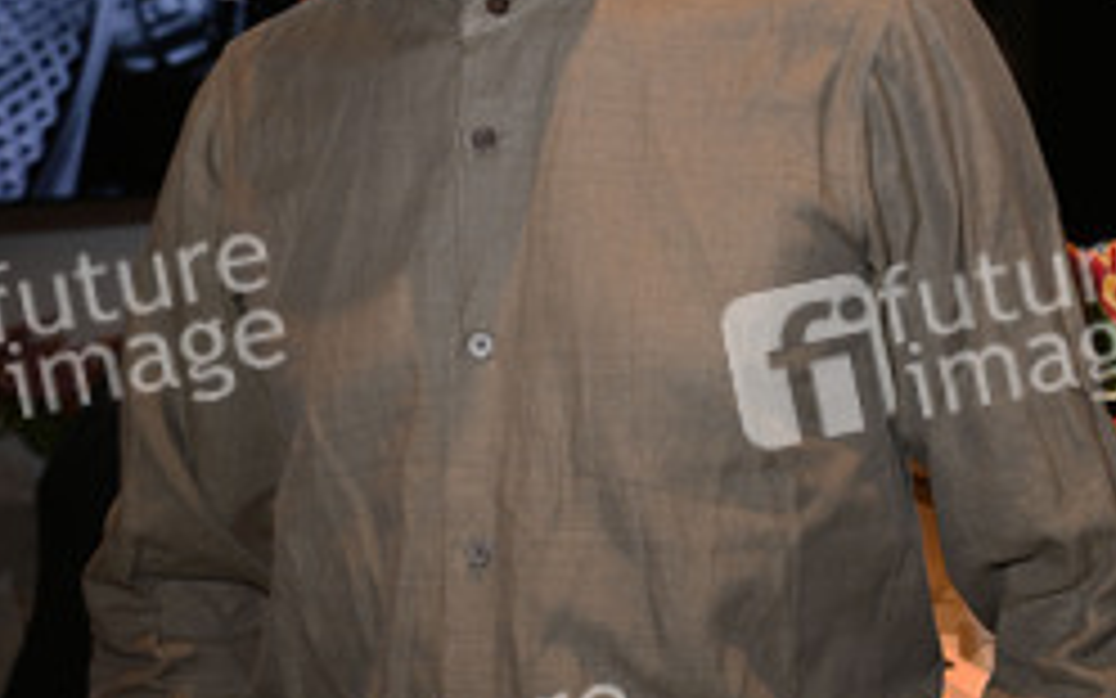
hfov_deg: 26.1
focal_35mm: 79
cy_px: 117
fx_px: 2403
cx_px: 544
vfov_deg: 16.4
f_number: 5.6
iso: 1250
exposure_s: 1/125
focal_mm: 48
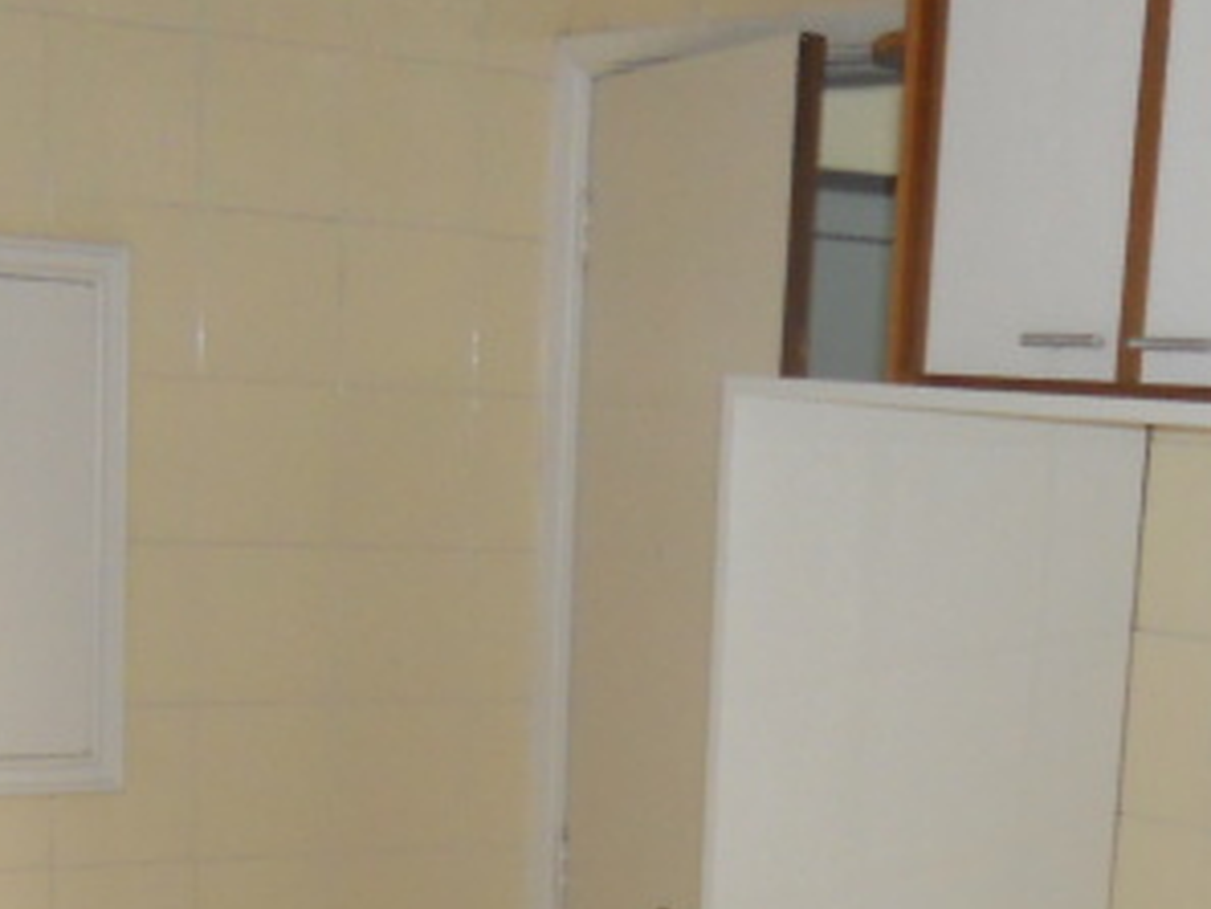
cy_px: 1382
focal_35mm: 93
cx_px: 832
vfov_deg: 14.7
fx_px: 3255
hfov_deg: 21.0
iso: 200
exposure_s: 1/25
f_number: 3.2
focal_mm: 4.9
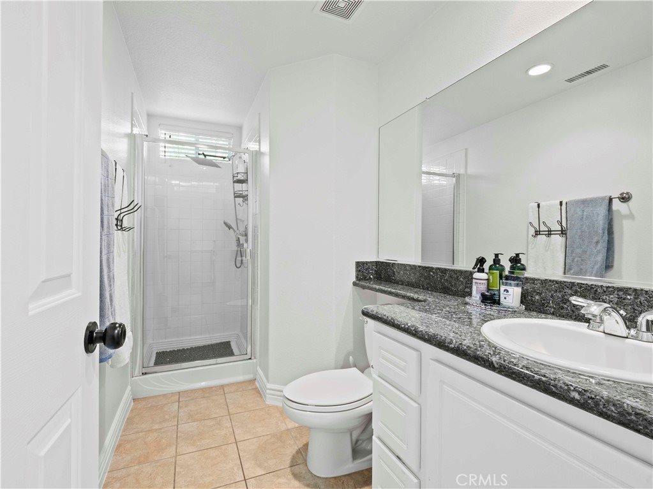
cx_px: 326
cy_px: 244
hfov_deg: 94.5
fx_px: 302
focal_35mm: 16
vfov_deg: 78.1
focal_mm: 8
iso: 200
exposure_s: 1.3
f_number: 9
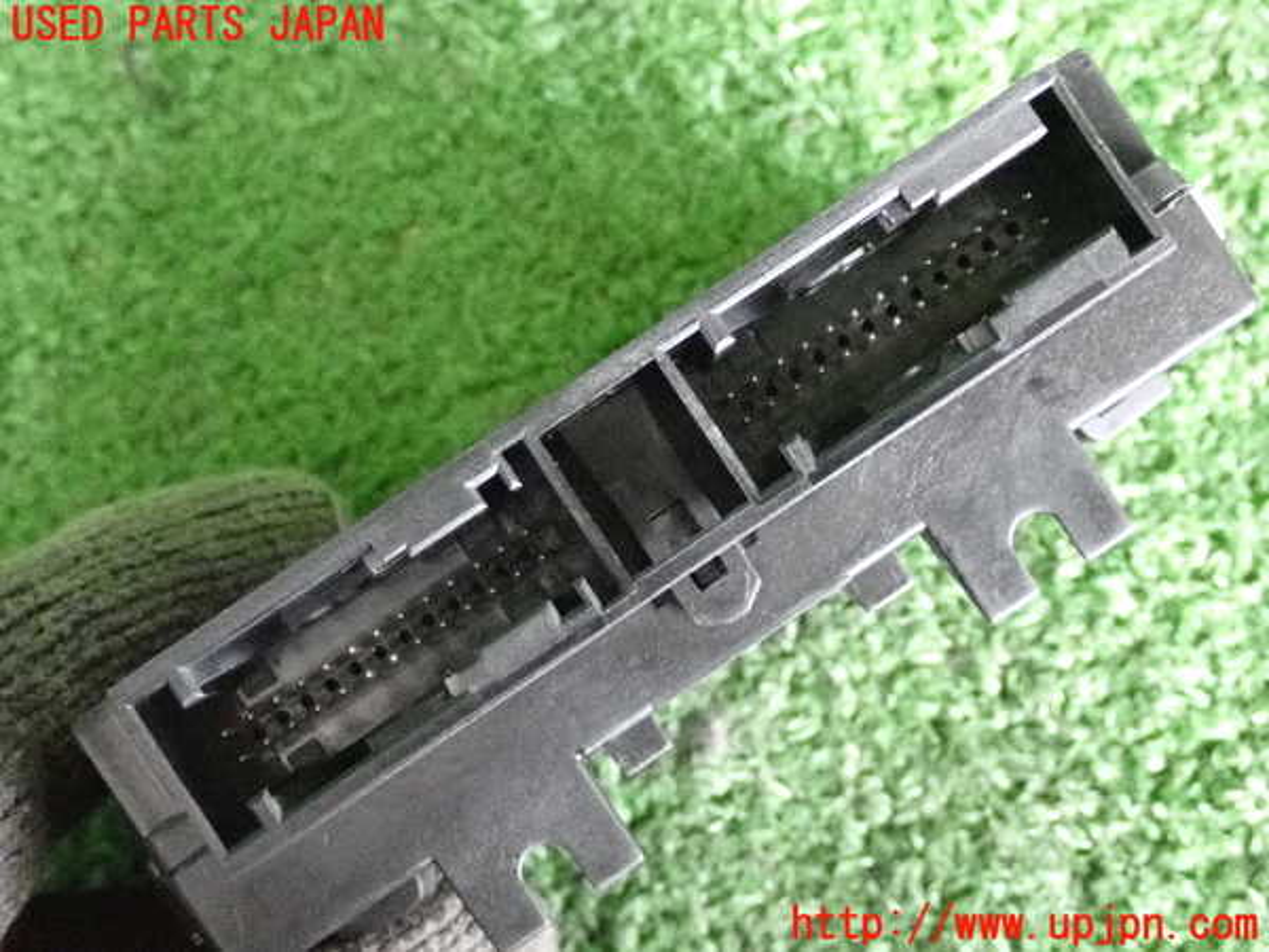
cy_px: 476
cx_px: 634
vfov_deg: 23.7
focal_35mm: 62
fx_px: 2273
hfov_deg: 31.2
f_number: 3.6
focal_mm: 11.09
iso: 6400
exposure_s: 1/125
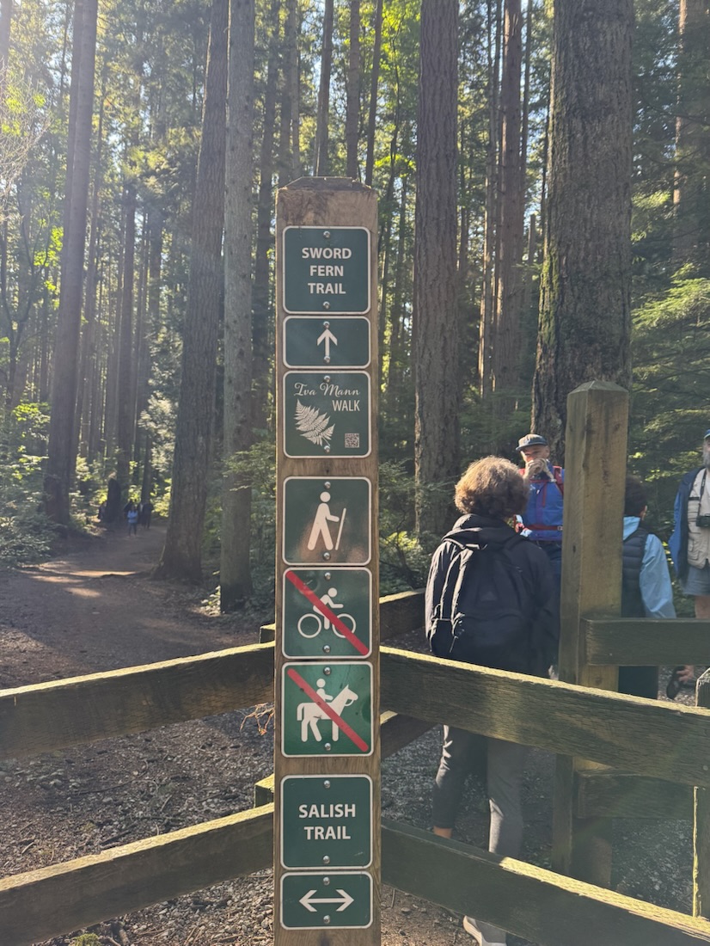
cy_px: 473
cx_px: 355
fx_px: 656
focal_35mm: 24
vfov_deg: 71.6
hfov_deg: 56.9
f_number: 1.78
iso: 125
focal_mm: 6.76
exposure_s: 1/121
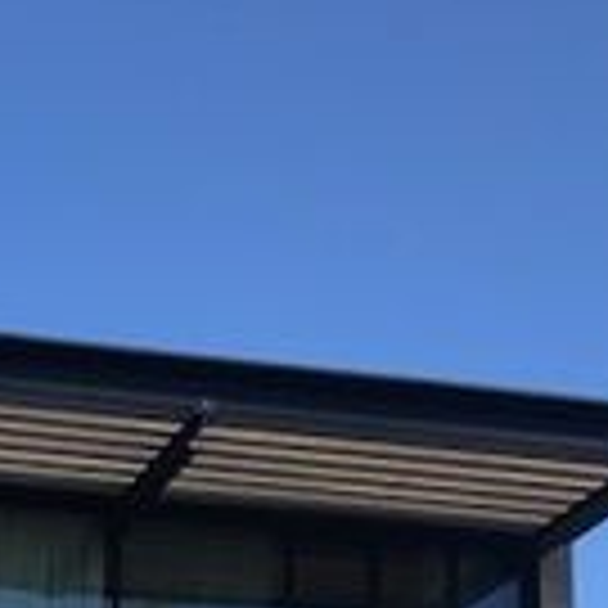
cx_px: -207
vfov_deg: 14.5
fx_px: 2186
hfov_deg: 15.0
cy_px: 982
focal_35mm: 110
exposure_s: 1/958
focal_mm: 3.99
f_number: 1.8
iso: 20
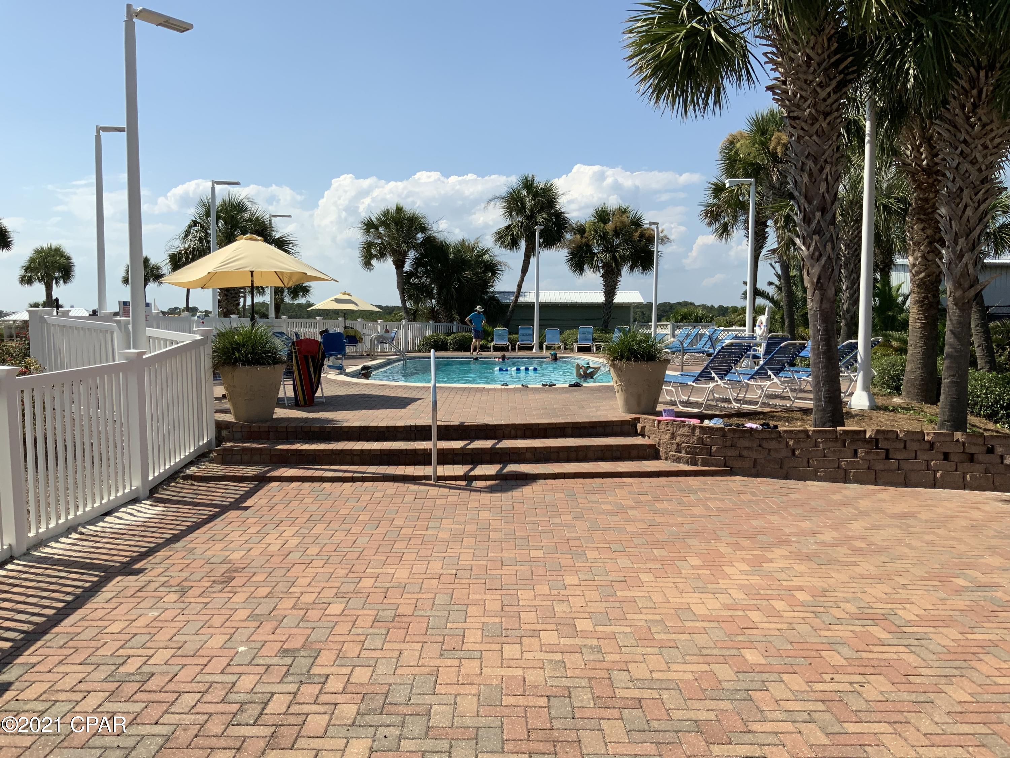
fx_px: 846
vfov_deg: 48.2
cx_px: 505
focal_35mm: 29
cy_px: 379
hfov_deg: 61.7
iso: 16
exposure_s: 1/2801
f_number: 1.8
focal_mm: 3
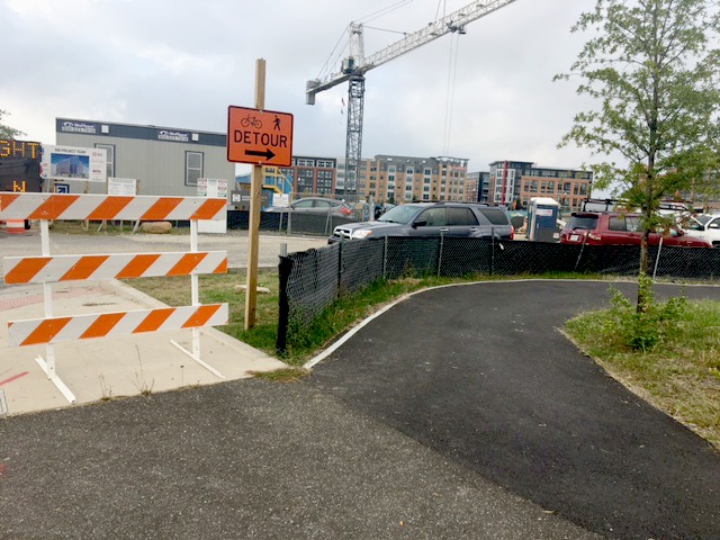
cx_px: 360
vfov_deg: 48.2
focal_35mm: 29
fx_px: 603
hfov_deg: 61.7
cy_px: 270
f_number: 2.2
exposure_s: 1/884
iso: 25
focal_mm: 4.15
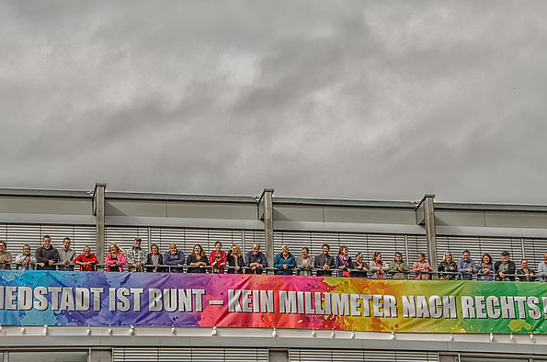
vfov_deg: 12.8
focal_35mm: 107
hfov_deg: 19.2
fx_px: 1615
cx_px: 258
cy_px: 187
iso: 1000
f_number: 16
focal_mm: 65
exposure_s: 1/250
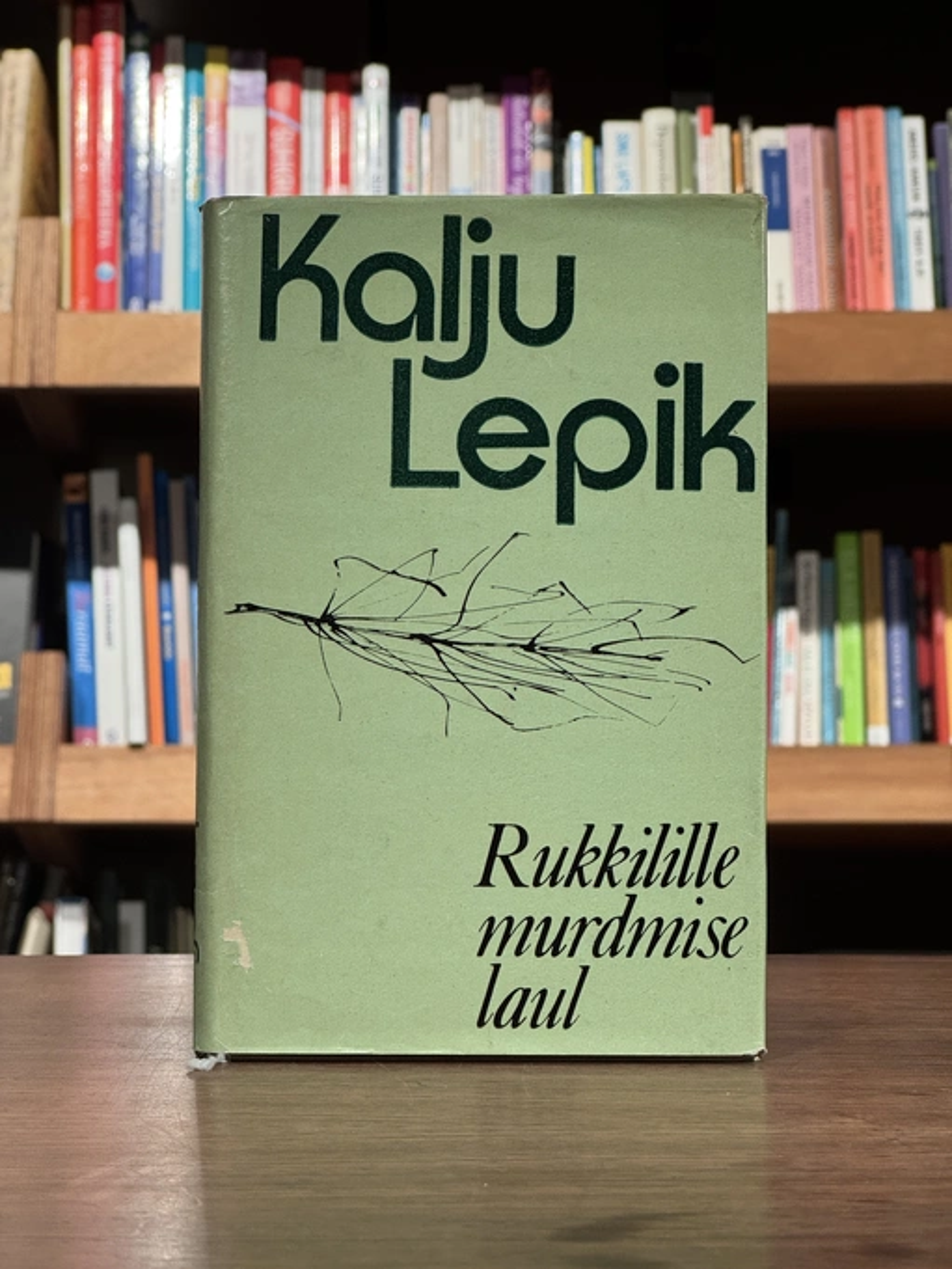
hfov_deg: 19.1
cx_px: 476
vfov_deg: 25.3
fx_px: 2823
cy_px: 634
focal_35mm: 77
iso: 160
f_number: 2.8
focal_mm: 9
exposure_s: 1/99
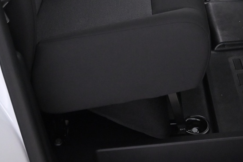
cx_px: 186
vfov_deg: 17.7
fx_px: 479
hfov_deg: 28.0
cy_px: -62
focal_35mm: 71
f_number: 4
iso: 3200
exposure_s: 1/100
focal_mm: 24
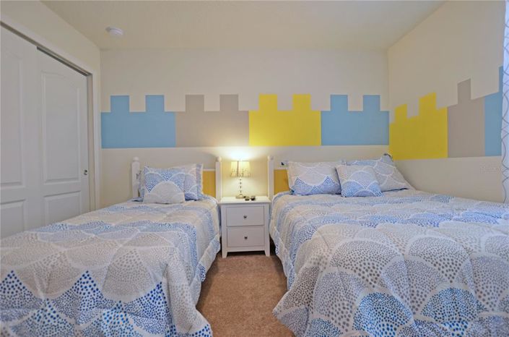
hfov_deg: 100.5
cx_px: 254
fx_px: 212
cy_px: 168
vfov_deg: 77.0
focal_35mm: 15
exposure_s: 1/10
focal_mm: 10
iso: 100
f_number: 4.5
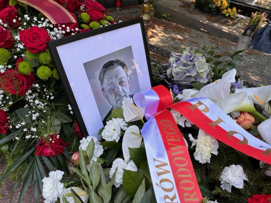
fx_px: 188
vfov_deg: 56.8
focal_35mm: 24
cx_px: 136
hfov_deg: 71.6
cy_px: 102
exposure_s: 1/482
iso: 80
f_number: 1.78
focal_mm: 6.86
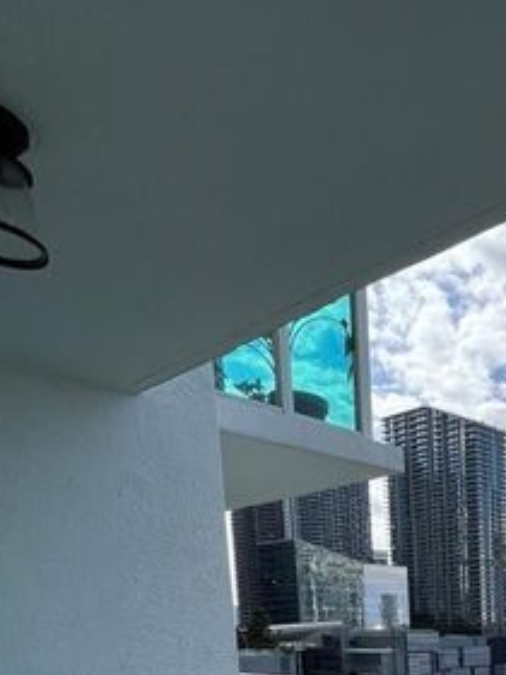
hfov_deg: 36.6
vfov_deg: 45.9
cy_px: 717
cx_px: 586
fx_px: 604
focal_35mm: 31
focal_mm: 1.57
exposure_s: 1/3040
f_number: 1.8
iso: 40
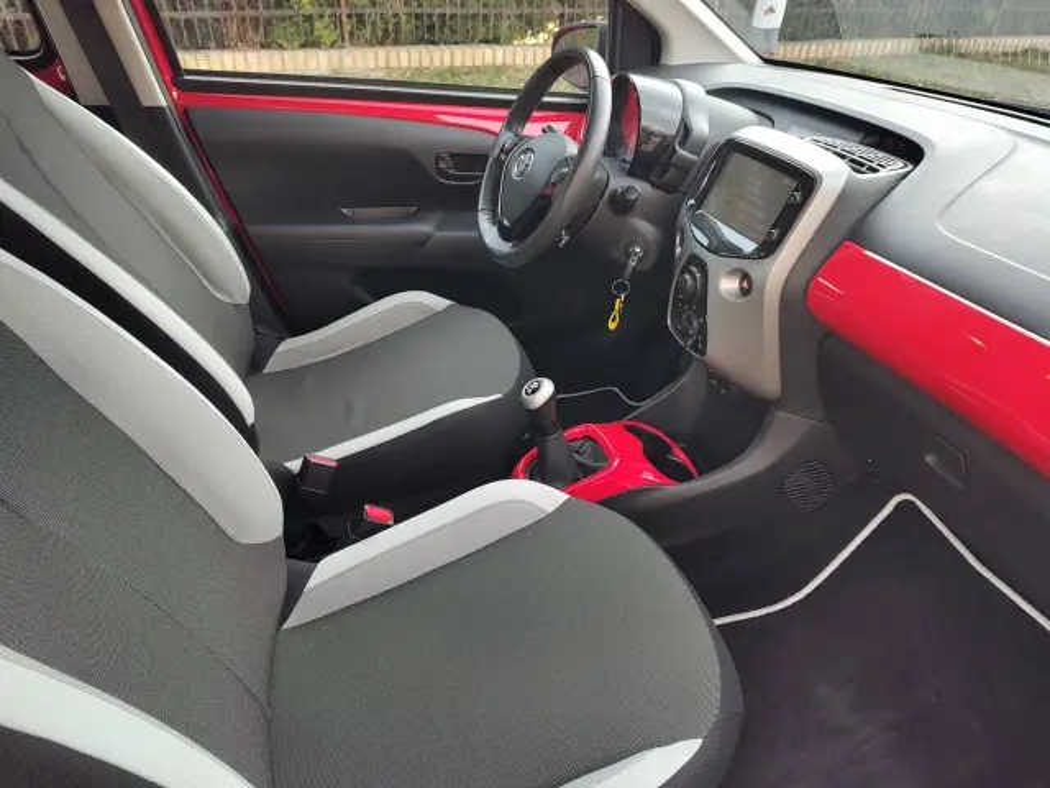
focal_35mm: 23
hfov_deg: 73.9
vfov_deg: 58.9
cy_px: 394
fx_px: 698
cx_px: 525
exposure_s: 1/101
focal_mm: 5.56
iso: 100
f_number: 1.8
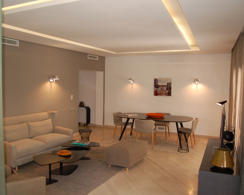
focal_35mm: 31
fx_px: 224
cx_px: 127
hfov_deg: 57.2
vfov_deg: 47.1
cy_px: 96
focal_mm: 18
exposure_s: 1/60
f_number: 3.5
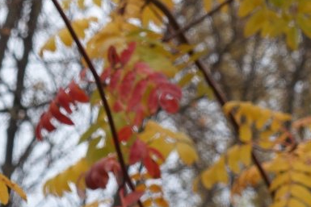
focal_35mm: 191
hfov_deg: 10.0
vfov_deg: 7.2
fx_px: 1651
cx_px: -290
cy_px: 175
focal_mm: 16.84
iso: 125
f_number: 5.6
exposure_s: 1/100
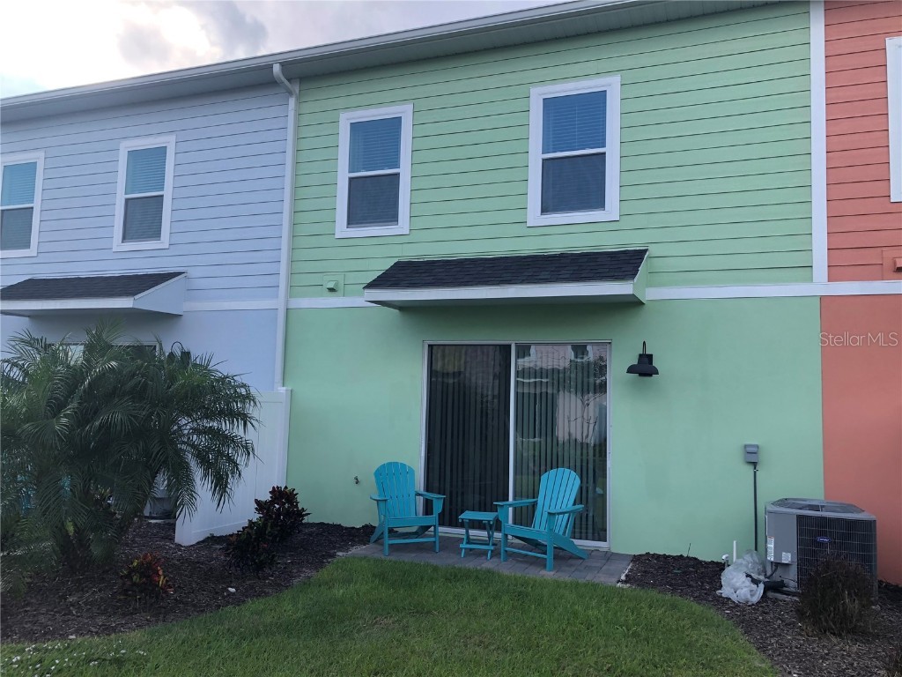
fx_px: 730
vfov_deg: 49.7
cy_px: 338
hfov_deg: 63.4
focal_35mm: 28
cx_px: 451
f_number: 1.8
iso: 20
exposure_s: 1/600
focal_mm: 3.99
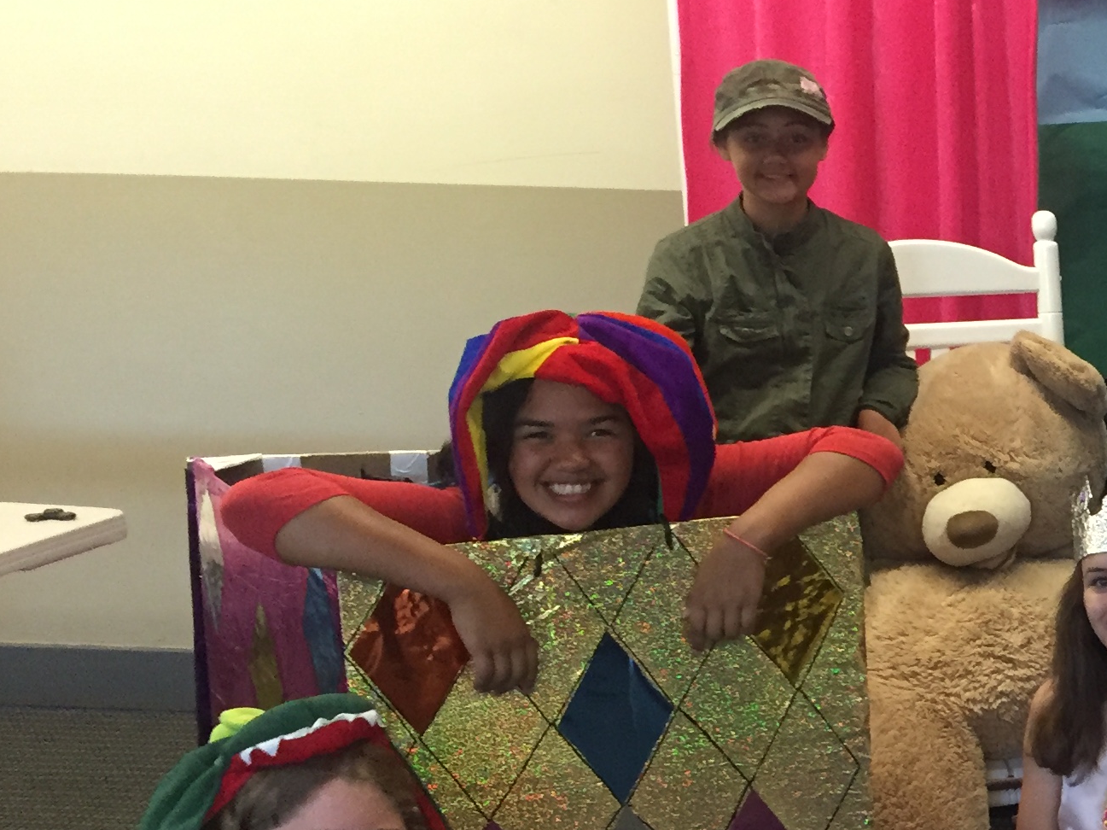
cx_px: 1350
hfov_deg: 24.1
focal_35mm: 73
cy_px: 677
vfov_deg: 19.9
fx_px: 2334
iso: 160
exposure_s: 1/30
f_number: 2.2
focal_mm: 4.15
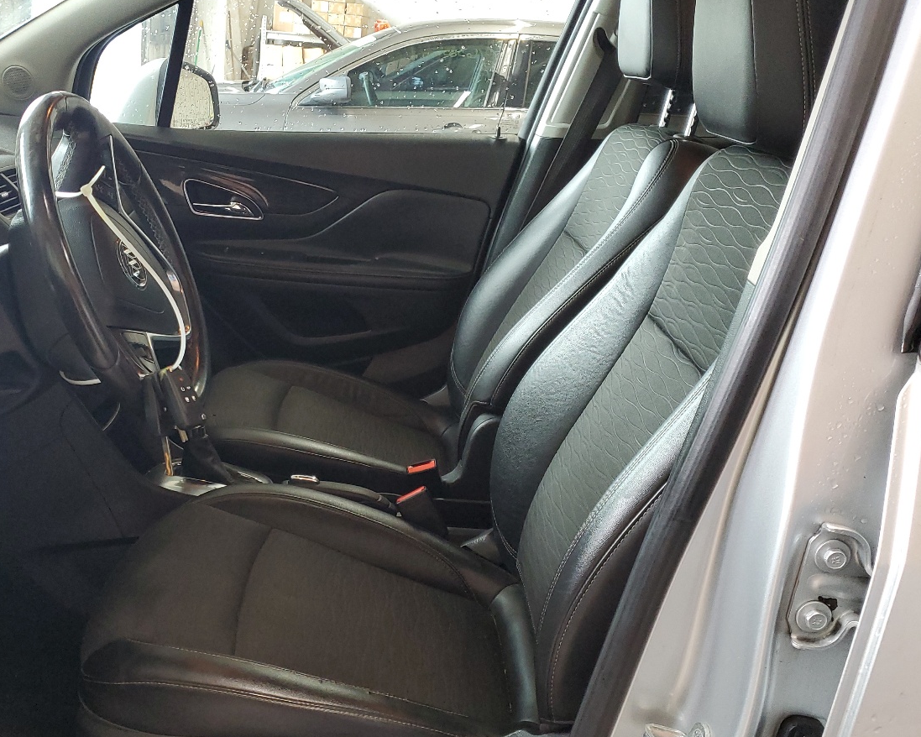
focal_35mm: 37
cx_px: 339
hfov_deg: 48.6
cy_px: 386
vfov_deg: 40.1
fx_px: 1009
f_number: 1.5
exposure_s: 1/60.2
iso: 148
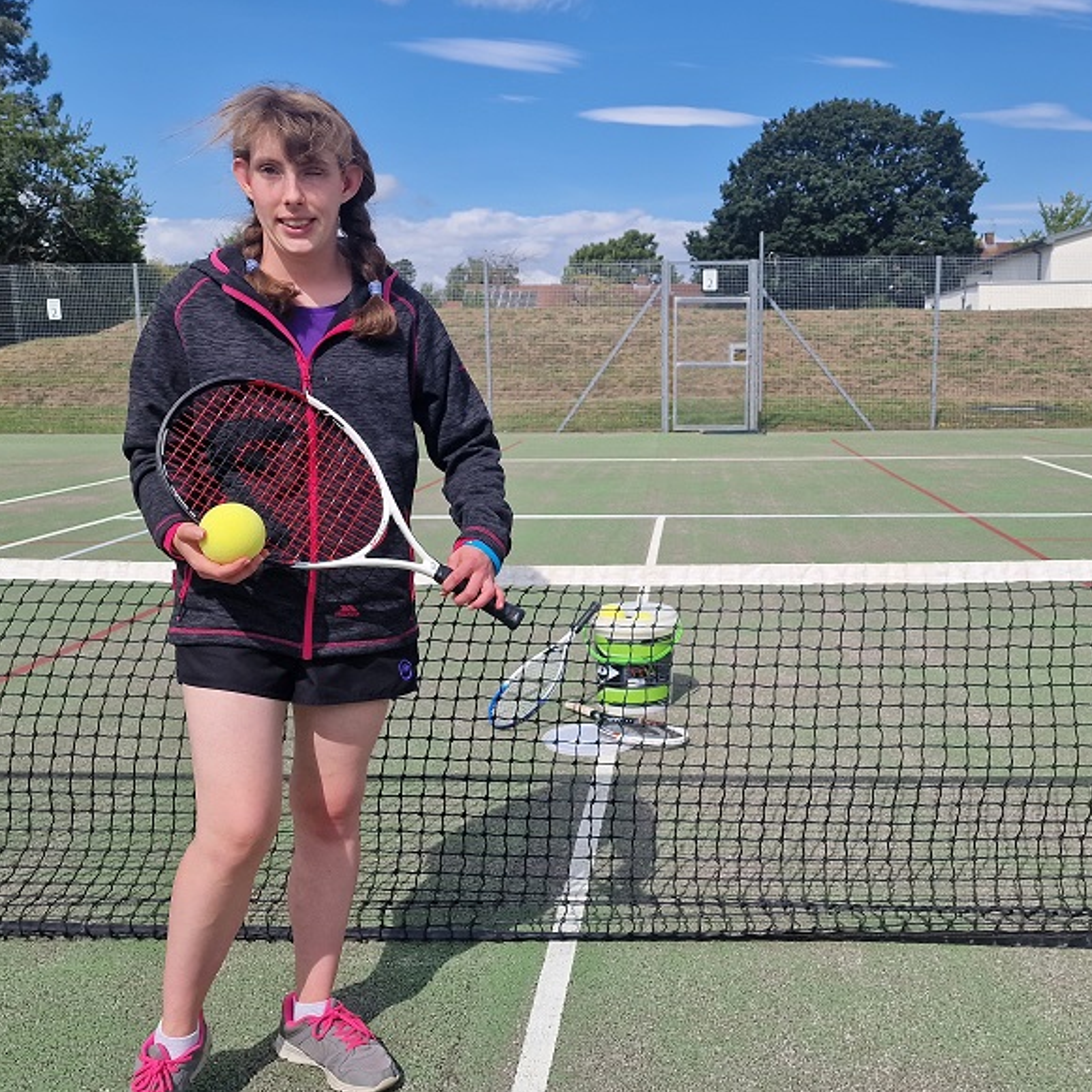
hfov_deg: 47.0
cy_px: 547
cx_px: 647
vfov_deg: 47.2
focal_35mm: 35
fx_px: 1249
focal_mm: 6.4
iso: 50
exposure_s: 1/1532
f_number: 1.8
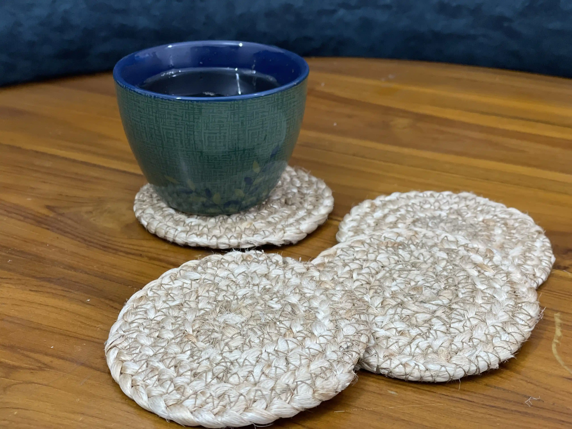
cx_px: 286
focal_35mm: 52
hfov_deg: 36.8
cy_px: 214
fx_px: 859
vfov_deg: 28.0
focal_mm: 6
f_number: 2
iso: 125
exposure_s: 1/51
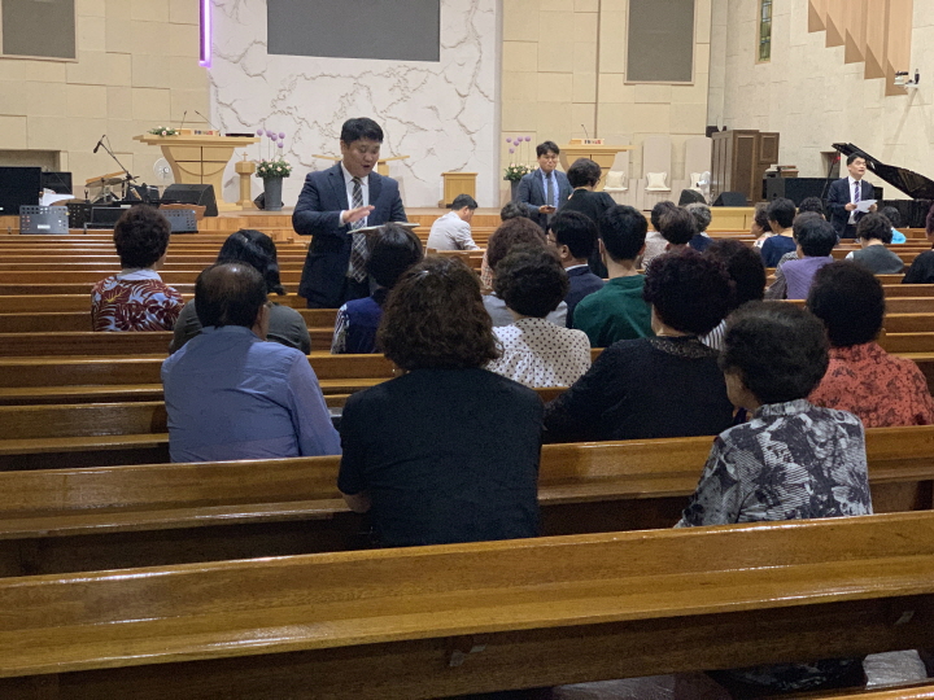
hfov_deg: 36.8
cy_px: 350
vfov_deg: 28.0
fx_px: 1403
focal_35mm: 52
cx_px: 467
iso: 400
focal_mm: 6
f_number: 2.4
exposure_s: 1/60
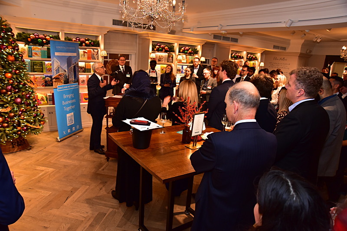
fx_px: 231
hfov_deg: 73.8
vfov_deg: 53.1
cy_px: 116
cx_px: 174
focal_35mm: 24
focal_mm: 24
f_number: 5
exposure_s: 1/50
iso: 1600
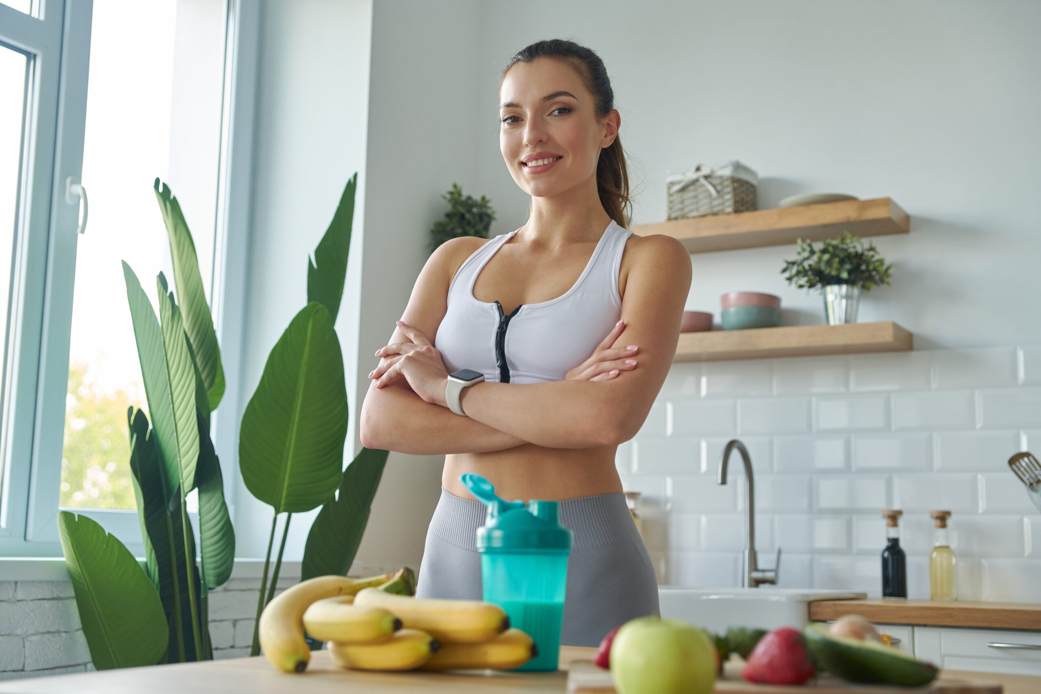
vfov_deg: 27.0
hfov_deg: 39.6
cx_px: 520
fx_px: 1446
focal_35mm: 50
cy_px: 347
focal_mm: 50
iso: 500
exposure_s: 1/125
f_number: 3.5
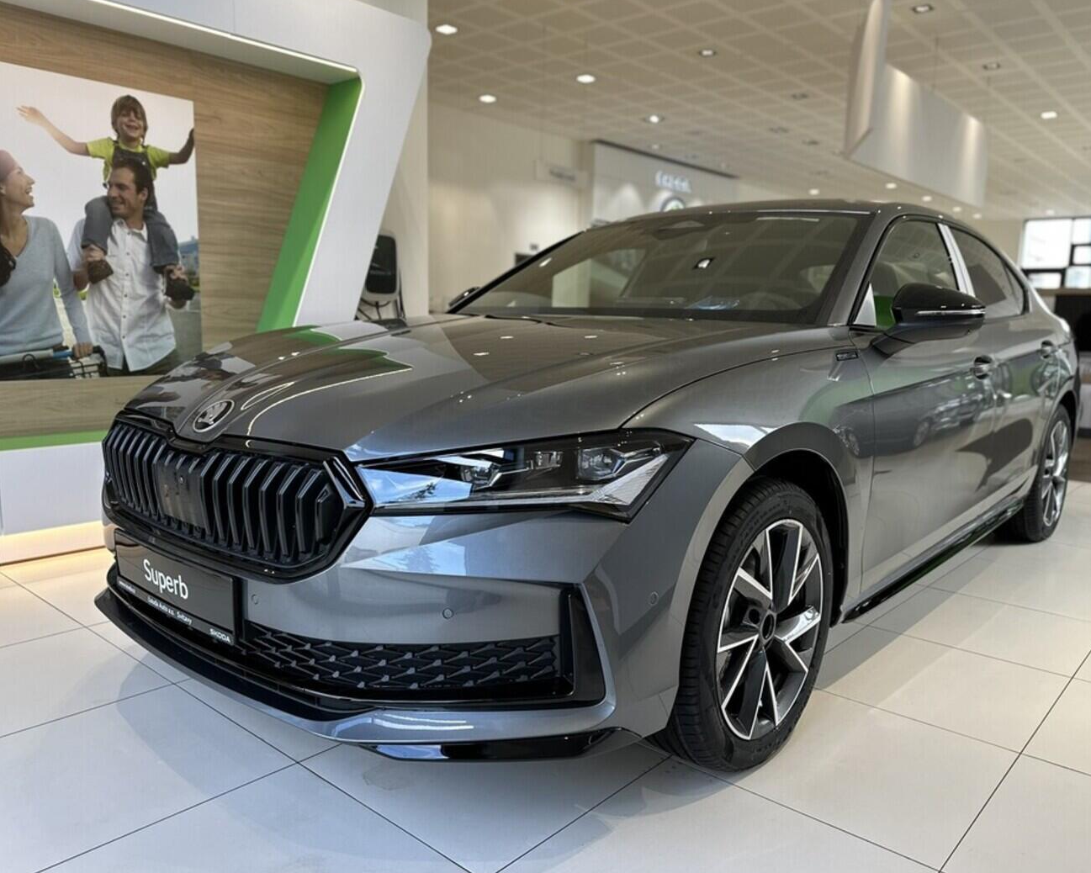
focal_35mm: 26
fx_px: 840
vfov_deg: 54.9
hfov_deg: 66.0
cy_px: 446
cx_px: 551
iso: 125
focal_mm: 6.86
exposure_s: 1/100
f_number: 1.78
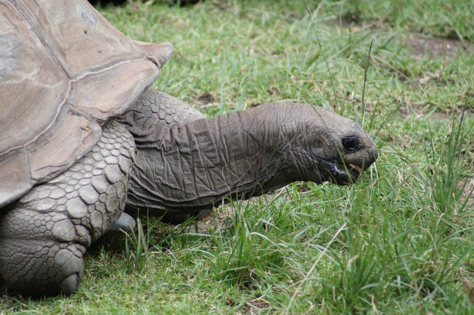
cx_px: 237
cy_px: 158
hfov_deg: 5.5
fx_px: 4935
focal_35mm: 375
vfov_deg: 3.7
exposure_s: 1/320
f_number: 5.6
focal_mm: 250
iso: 1600
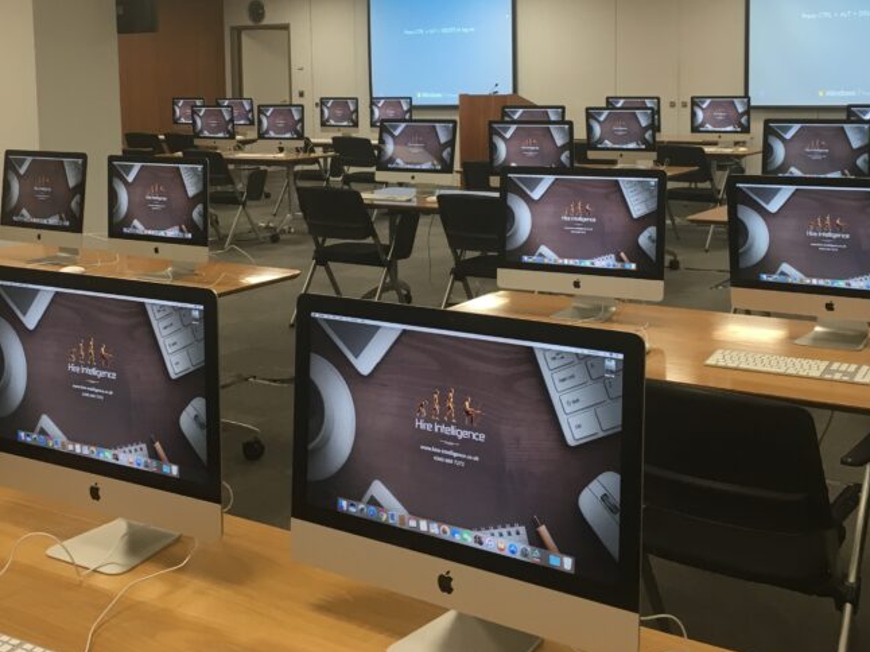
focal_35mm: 46
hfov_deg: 41.2
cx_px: 388
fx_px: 1156
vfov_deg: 31.0
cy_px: 171
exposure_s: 1/33
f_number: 2.2
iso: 64
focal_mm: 4.15
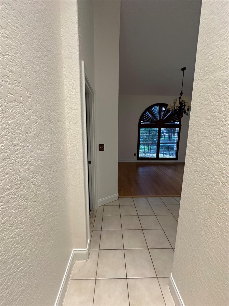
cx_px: 114
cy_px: 153
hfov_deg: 85.7
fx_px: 123
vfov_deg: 102.1
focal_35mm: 14
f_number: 2.2
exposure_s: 1/60
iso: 500
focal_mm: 2.22
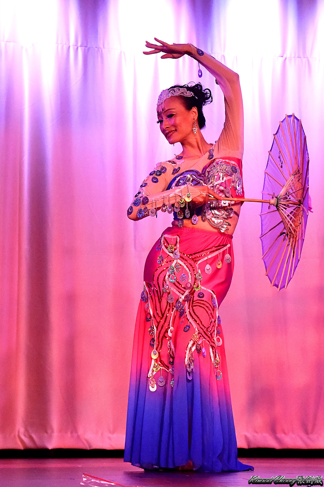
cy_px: 244
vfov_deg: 28.8
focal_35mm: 70
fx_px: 945
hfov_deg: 19.5
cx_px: 162
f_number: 8
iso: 12800
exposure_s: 1/500
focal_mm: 70
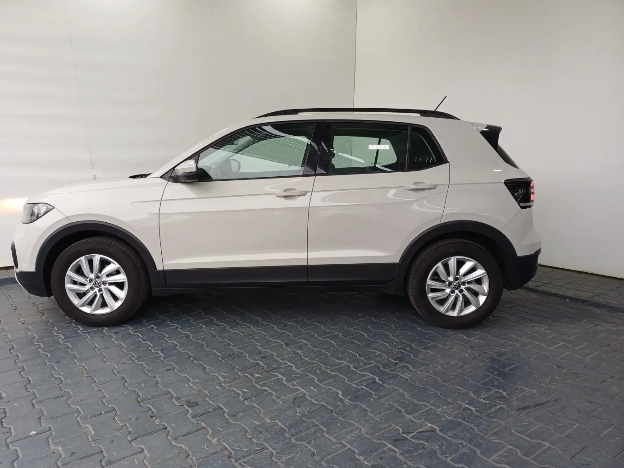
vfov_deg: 53.0
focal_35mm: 26
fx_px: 469
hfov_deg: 67.3
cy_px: 238
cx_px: 301
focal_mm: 4.65
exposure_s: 1/100
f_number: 1.8
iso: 50
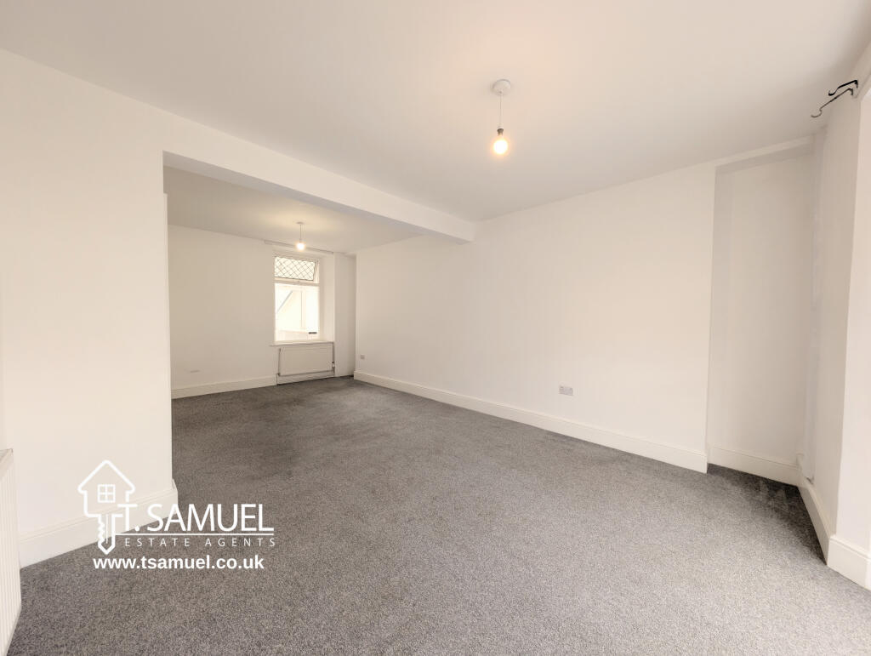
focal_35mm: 12
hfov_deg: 110.5
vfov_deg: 94.6
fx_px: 302
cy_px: 328
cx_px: 436
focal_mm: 2.23
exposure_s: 1/40.6
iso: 45
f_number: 1.95
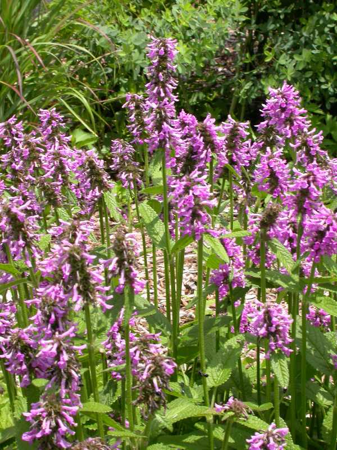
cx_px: 168
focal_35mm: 78
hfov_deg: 18.9
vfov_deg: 25.0
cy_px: 225
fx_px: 1012
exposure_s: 1/178
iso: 100
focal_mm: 16.2
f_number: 7.9
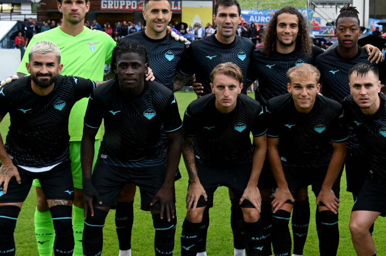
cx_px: 219
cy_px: 142
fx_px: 514
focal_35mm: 48
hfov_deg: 41.1
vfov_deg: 28.0
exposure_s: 1/800
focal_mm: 34
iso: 1250
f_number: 4
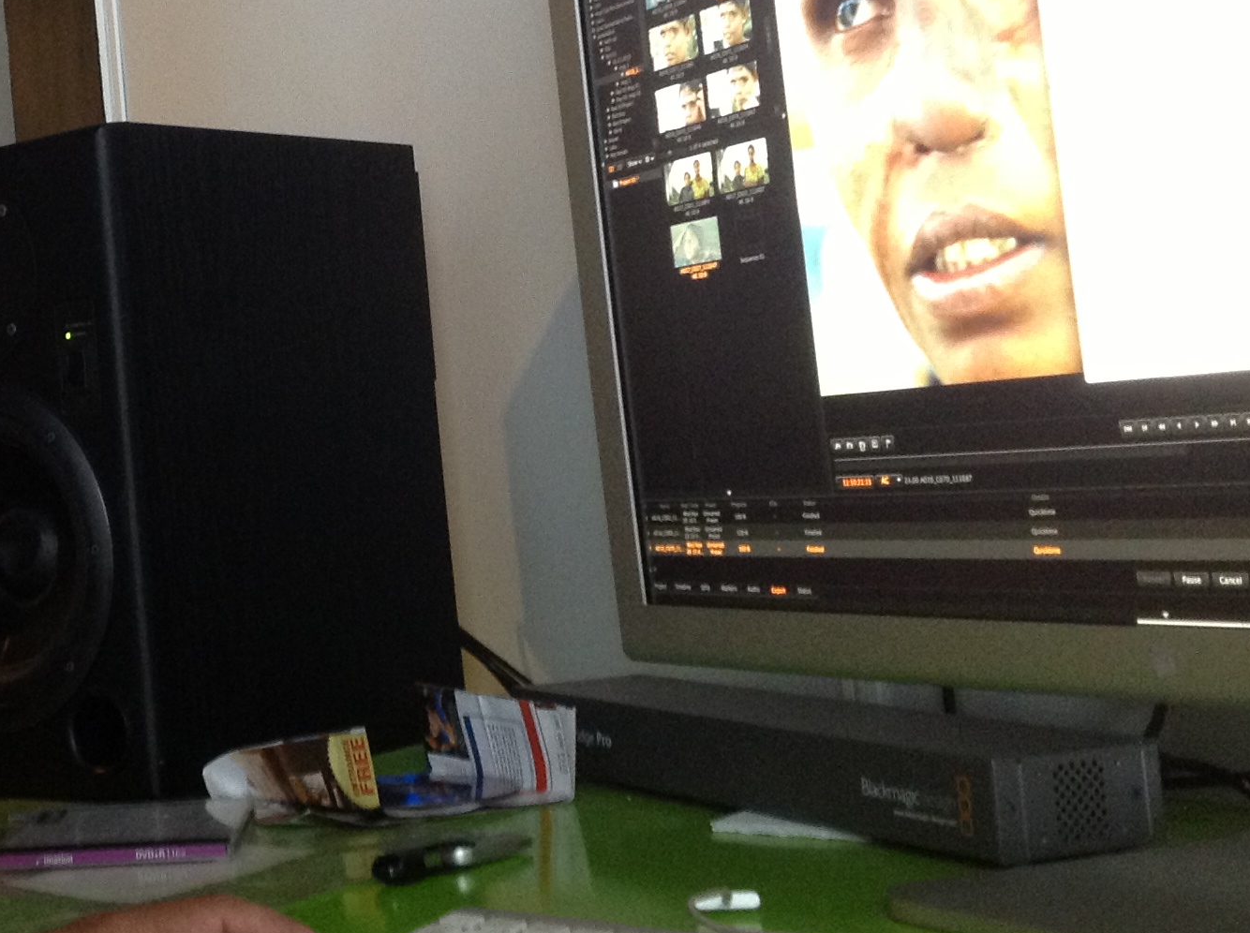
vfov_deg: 21.5
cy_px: 333
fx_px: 2452
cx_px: 145
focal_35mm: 68
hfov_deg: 27.6
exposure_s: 1/15
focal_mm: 4.28
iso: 250
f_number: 2.4
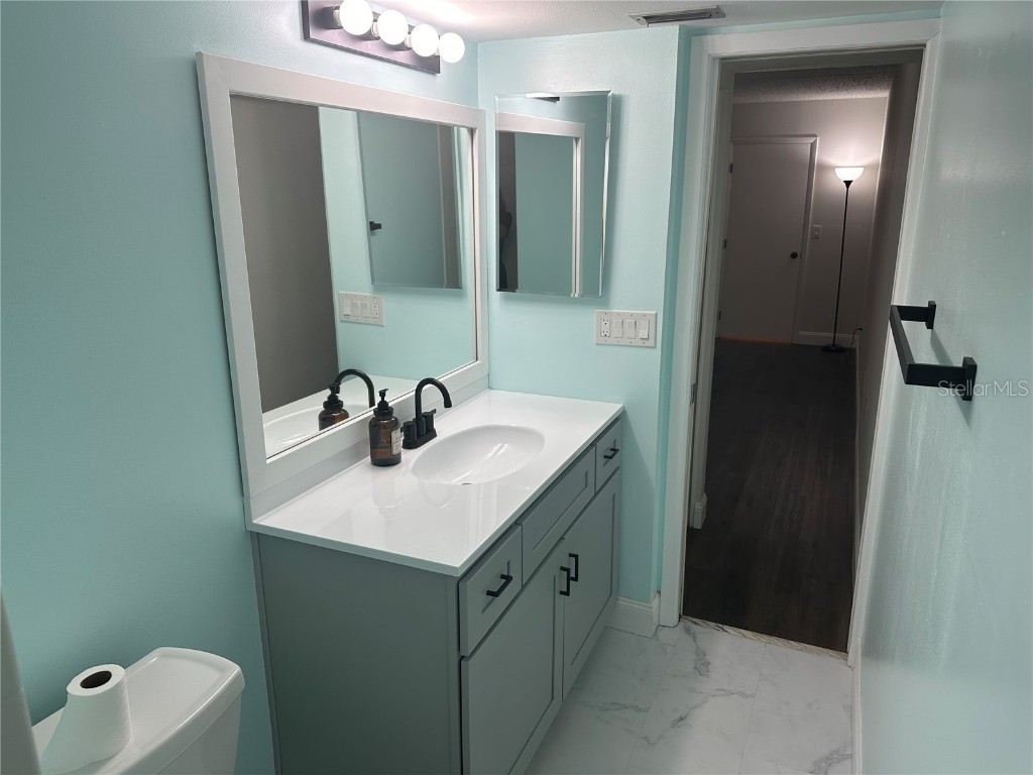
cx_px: 516
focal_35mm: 24
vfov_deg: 56.8
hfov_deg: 71.6
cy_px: 388
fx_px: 716
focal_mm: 6.86
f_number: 1.78
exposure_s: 1/120
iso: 80
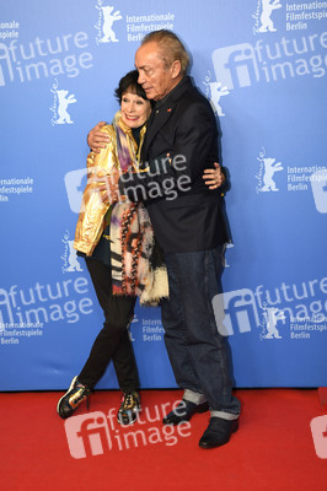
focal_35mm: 56
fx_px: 764
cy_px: 246
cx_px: 164
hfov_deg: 24.2
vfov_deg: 35.7
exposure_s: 1/400
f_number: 4.5
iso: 1000
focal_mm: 56
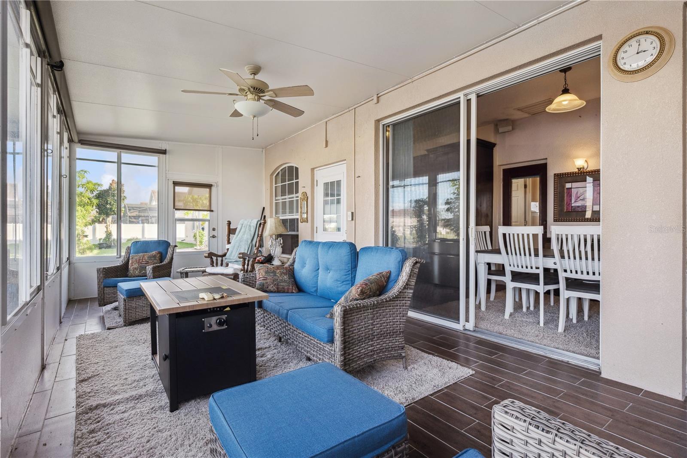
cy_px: 229
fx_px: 334
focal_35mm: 18
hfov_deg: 91.6
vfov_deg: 68.9
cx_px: 344
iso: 200
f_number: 9
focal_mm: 17.5
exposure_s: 1/80
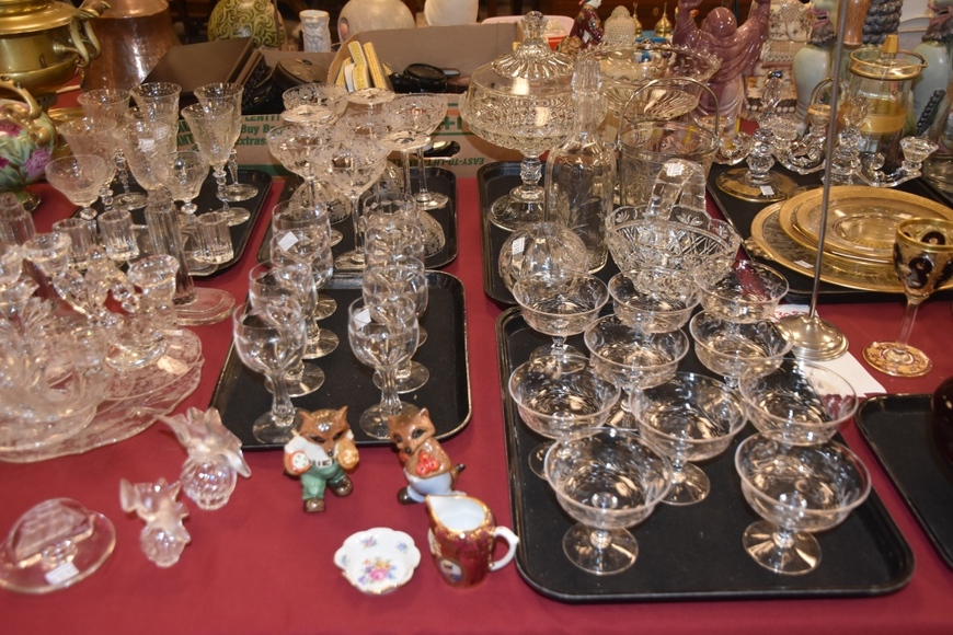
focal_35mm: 33
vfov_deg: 40.0
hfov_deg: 57.2
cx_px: 476
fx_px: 874
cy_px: 318
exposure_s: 1/60
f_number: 3.5
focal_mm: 22
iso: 1100
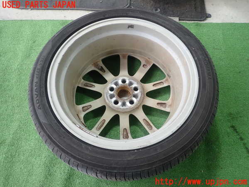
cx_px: 124
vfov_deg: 54.9
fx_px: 180
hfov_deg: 69.4
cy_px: 94
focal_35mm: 25
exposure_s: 1/60
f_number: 2
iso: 125
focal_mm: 4.5
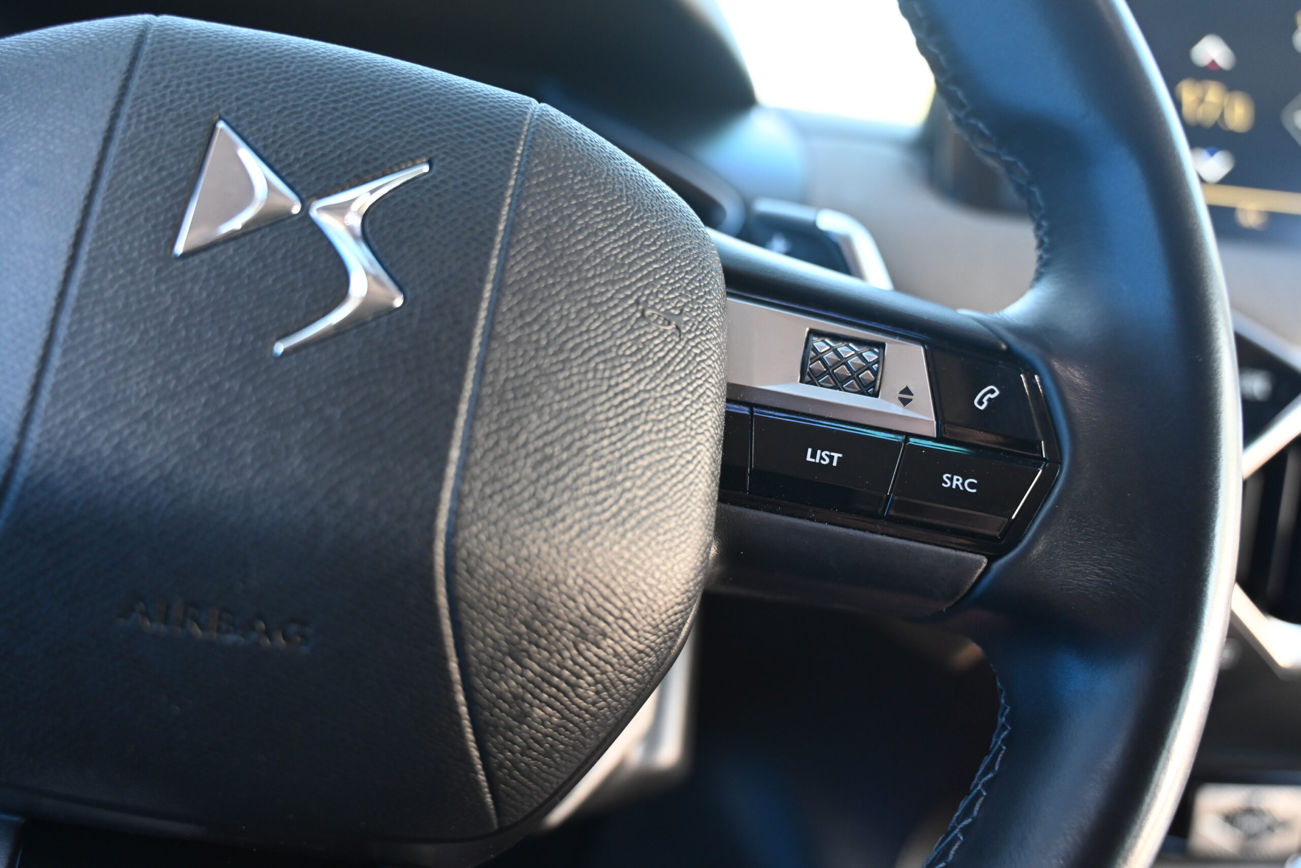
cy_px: 434
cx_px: 650
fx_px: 1265
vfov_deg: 37.9
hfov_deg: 54.4
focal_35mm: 35
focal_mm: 35
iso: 2000
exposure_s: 1/125
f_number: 4
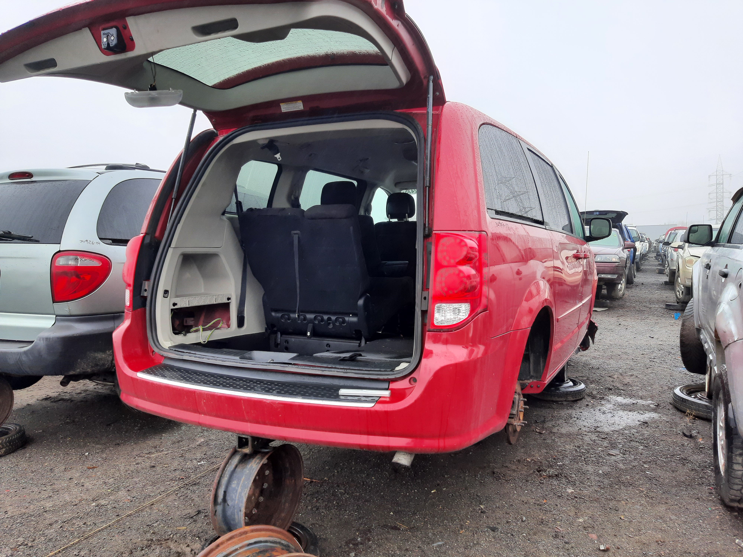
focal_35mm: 26
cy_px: 278
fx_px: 558
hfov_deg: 67.3
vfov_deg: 53.1
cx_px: 372
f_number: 1.7
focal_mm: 3.92
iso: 40
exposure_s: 1/232
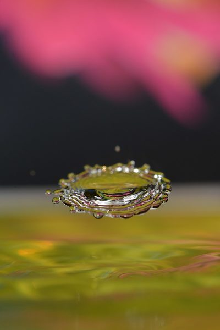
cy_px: 165
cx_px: 110
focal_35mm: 128
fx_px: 1169
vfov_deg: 16.1
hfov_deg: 10.8
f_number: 10
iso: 200
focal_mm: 85
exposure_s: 1/200
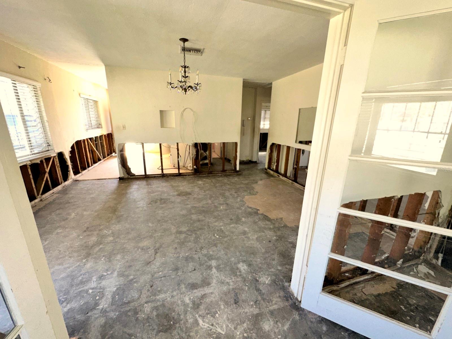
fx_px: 183
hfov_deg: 102.1
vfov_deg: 85.7
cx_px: 226
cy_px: 170
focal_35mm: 14
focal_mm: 2.2
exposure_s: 1/121
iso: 160
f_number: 2.2
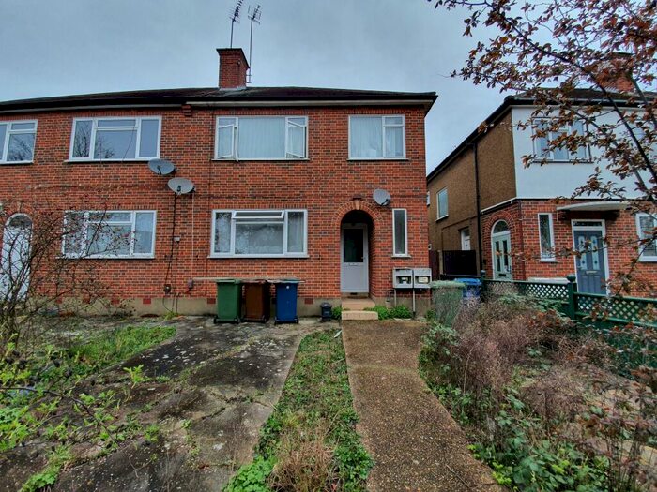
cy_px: 246
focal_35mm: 13
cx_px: 328
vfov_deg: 89.9
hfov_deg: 106.2
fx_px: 247
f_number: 2.2
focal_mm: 1.8
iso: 50
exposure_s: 1/136
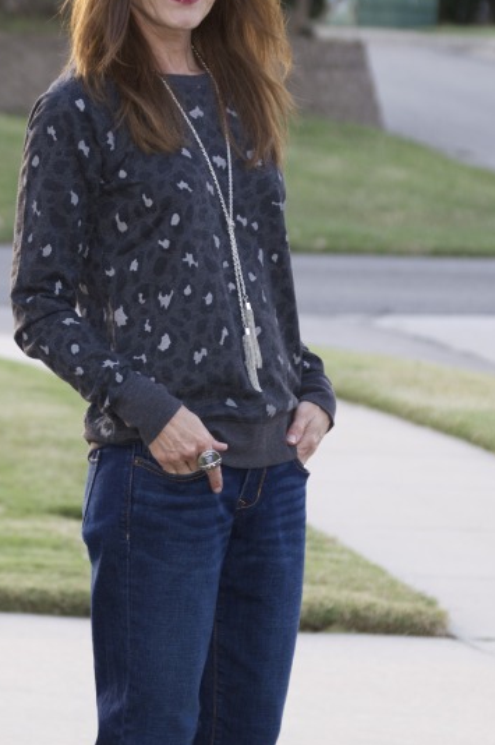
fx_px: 4753
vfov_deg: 9.0
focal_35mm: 230
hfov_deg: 6.0
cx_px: 174
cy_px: 449
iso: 200
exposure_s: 1/125
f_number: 4.5
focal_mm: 80
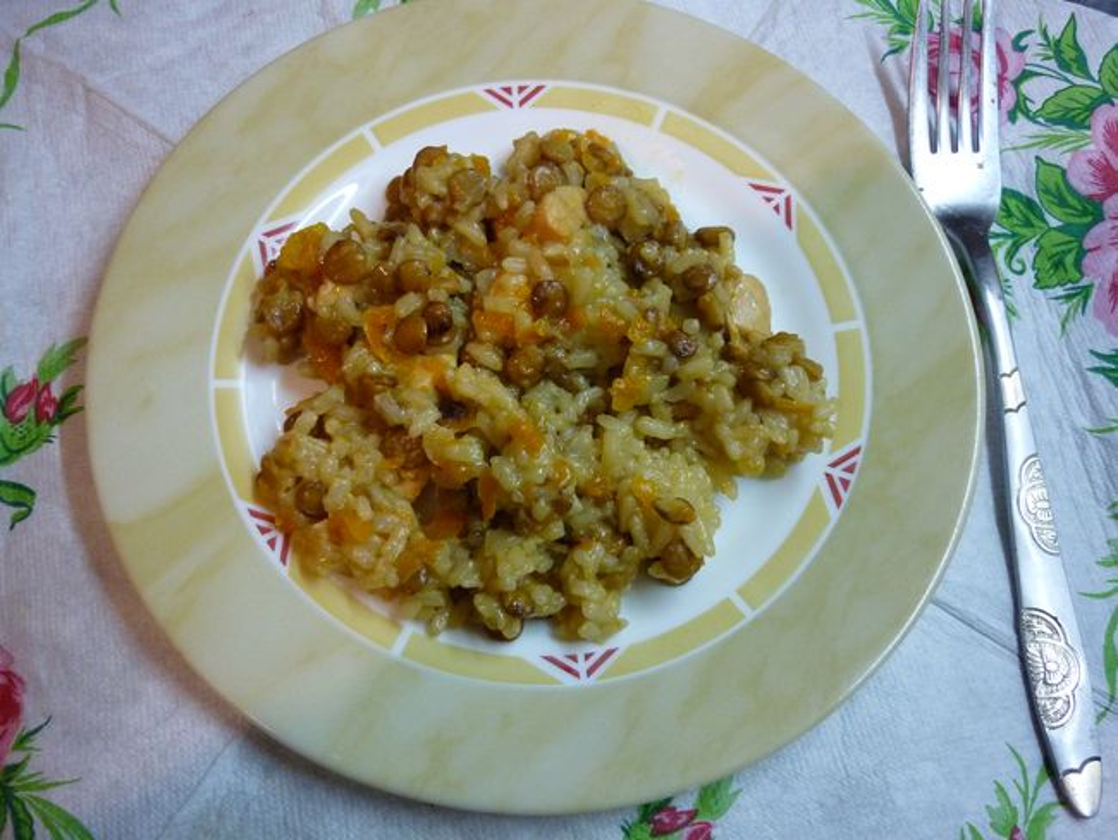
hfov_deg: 55.3
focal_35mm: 33
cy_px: 420
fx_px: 1066
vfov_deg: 43.0
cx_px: 559
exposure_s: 1/30
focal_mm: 5.5
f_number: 2.8
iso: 320
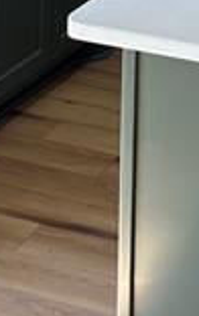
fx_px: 1081
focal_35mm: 125
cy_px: -363
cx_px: 266
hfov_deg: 10.3
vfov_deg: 13.6
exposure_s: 1/120
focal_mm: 6.86
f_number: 1.78
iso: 80
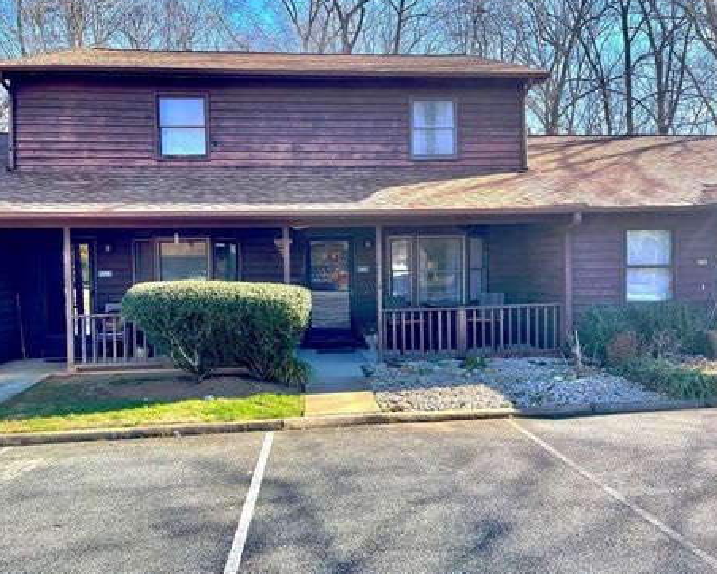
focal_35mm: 27
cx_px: 366
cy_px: 286
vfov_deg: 53.2
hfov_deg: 64.0
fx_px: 573
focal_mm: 5.1
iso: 32
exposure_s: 1/684
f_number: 1.6
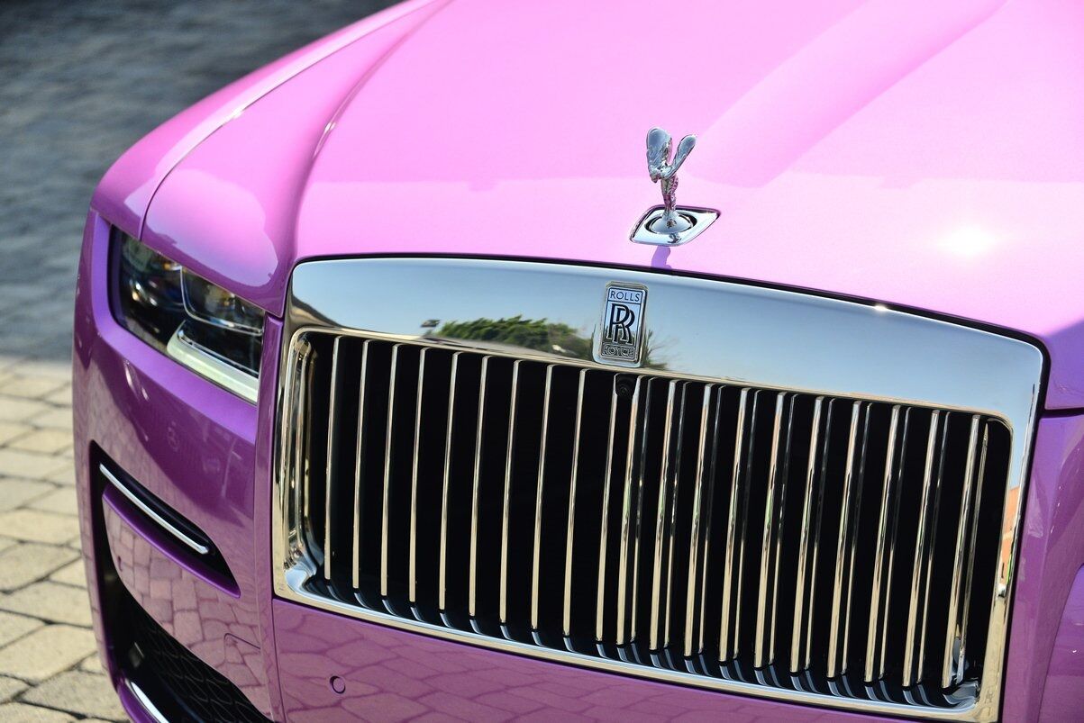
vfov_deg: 16.7
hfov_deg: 24.8
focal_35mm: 82
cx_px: 542
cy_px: 362
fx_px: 2470
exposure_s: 1/1600
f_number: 5
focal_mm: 82
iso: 640
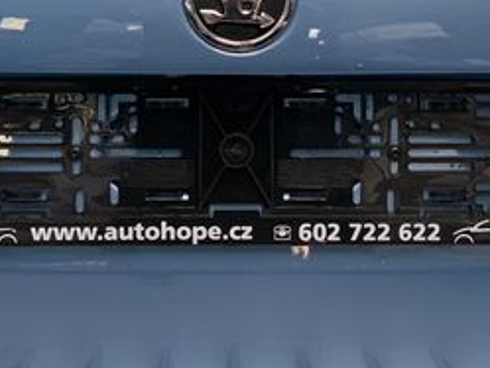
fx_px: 1515
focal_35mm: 107
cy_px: 43
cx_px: 224
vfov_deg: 13.7
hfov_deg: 18.4
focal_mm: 4.25
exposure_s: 1/81
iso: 100
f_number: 1.8
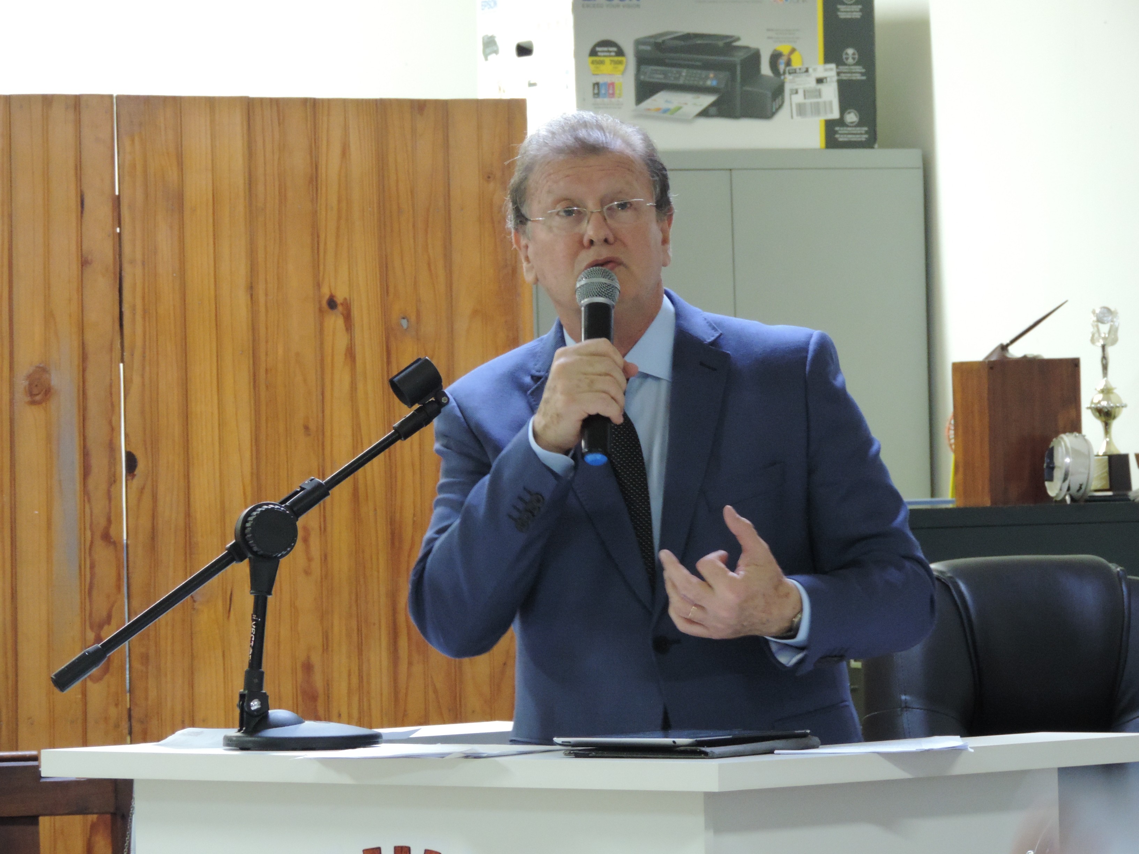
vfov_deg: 6.6
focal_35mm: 225
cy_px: 427
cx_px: 570
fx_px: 7403
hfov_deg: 8.8
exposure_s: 1/8
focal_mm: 40.1
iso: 800
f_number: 4.6
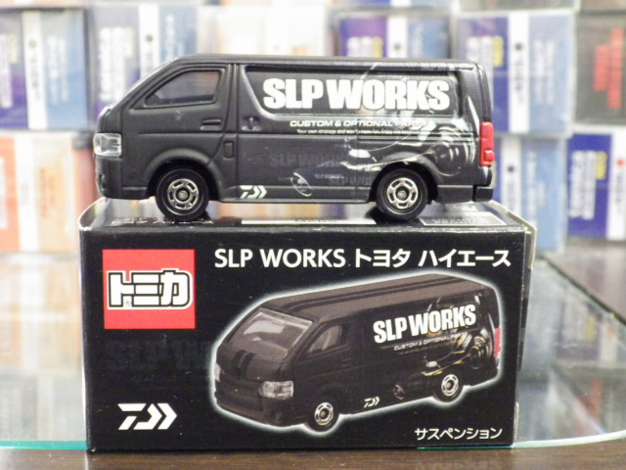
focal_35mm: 59
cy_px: 235
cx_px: 313
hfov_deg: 32.7
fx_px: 1067
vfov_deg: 24.8
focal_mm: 10.7
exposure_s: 1/20
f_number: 4
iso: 1600
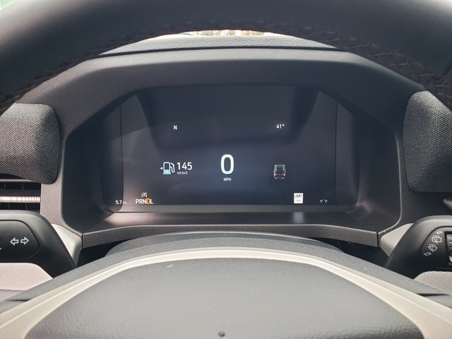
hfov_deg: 67.3
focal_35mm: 26
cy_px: 170
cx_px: 226
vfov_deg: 53.1
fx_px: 339
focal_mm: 4.3
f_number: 2.4
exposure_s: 1/41
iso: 100
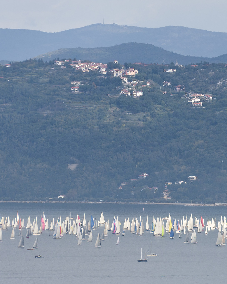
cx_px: 185
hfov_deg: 2.6
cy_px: 158
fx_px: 4988
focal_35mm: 594
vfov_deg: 3.3
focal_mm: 200
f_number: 6.3
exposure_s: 1/800
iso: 200
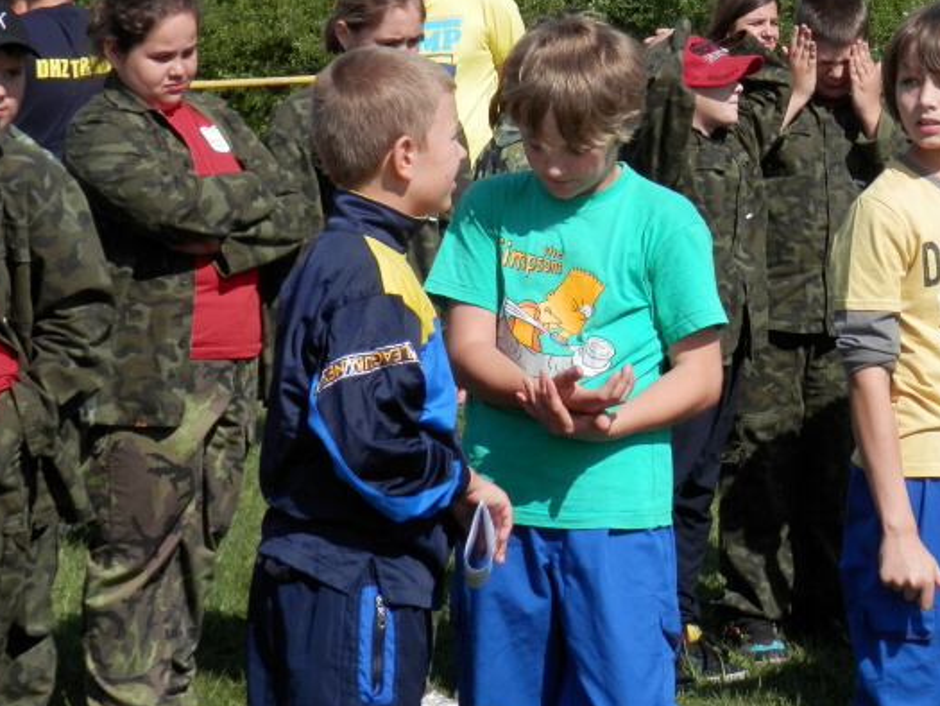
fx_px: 2526
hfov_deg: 21.0
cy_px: 334
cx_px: 609
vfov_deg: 15.9
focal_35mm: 93
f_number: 4.4
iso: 80
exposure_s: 1/640
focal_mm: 11.9
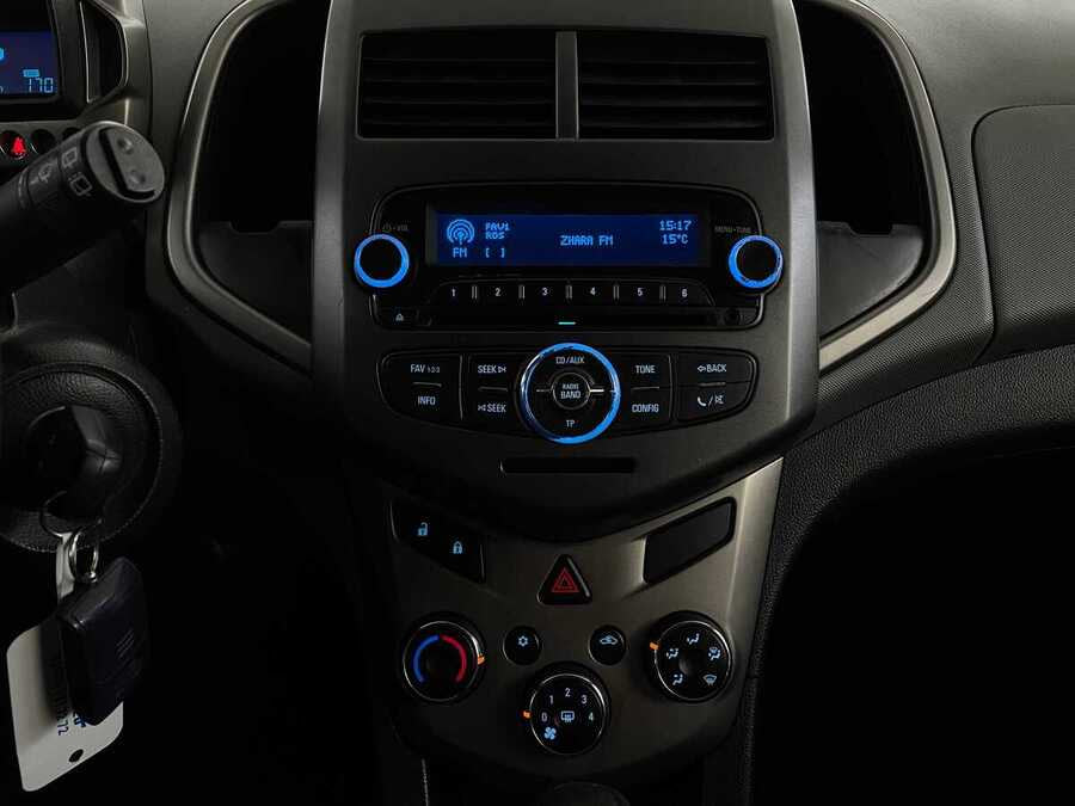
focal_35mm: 26
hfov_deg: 67.3
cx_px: 538
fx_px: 807
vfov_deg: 53.1
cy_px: 403
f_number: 1.6
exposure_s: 1/50
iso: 100
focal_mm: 4.2
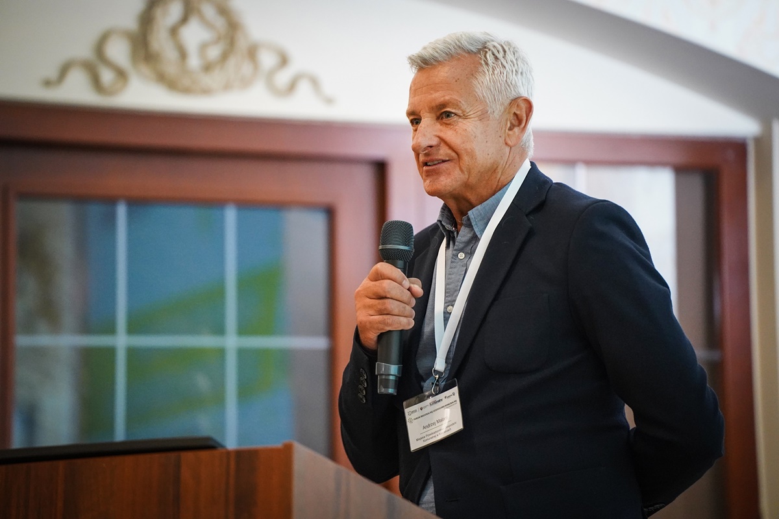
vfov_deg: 7.6
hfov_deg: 11.4
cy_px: 260
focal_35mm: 180
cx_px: 390
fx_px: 3895
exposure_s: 1/200
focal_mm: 180
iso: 6400
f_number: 2.8
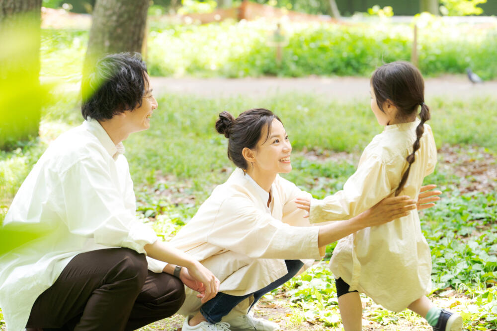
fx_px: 1394
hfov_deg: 20.2
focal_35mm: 101
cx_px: 248
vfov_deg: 13.6
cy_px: 166
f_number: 4
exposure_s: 1/320
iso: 400
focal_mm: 101
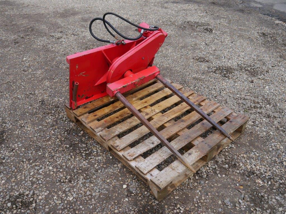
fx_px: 264
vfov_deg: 44.2
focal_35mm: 32
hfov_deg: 56.8
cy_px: 107
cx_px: 143
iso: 160
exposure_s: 1/200
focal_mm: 16
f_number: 5
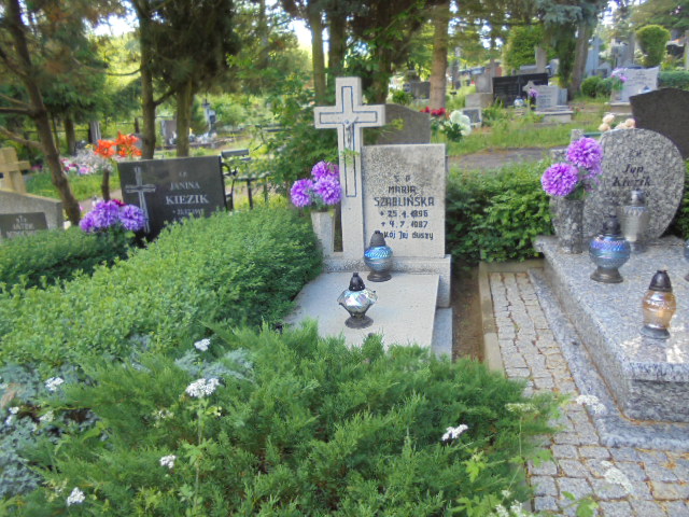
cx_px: 344
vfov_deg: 53.1
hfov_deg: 67.3
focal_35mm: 26
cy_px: 258
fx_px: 518
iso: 100
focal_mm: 4.6
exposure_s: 1/50
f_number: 3.5
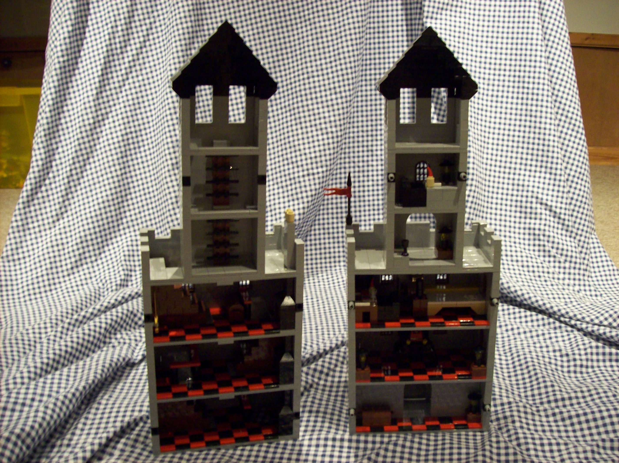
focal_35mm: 36
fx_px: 644
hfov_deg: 51.4
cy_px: 232
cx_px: 310
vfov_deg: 39.6
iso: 200
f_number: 2.7
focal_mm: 6
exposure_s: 1/8
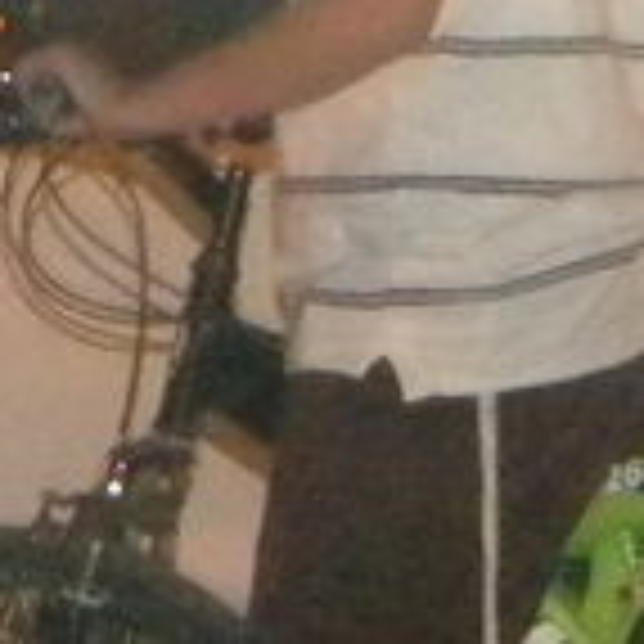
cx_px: -599
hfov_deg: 4.3
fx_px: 8567
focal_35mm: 407
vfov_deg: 4.3
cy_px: 126
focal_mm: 8.6
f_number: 3.9
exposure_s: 1/30
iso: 800
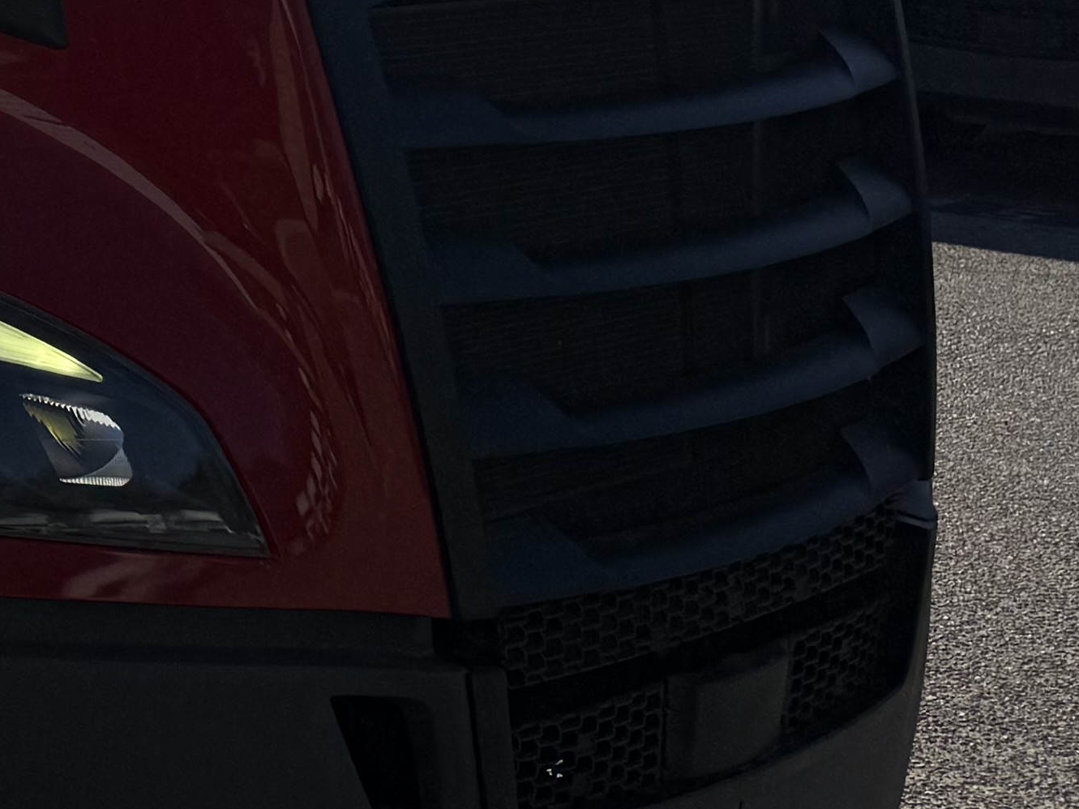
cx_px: -793
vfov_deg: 14.1
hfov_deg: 16.4
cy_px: -4
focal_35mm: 103
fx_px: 3210
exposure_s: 1/17544
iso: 64
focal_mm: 6.76
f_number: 1.78
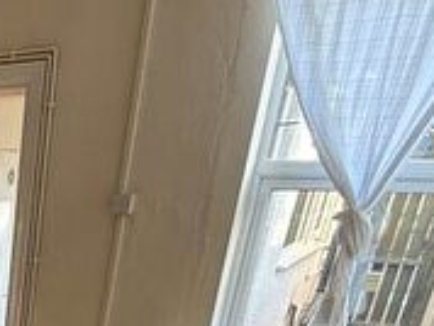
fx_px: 690
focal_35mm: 55
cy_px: 463
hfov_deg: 27.7
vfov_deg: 22.6
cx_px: -158
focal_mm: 2.22
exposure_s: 1/99
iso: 200
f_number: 2.2
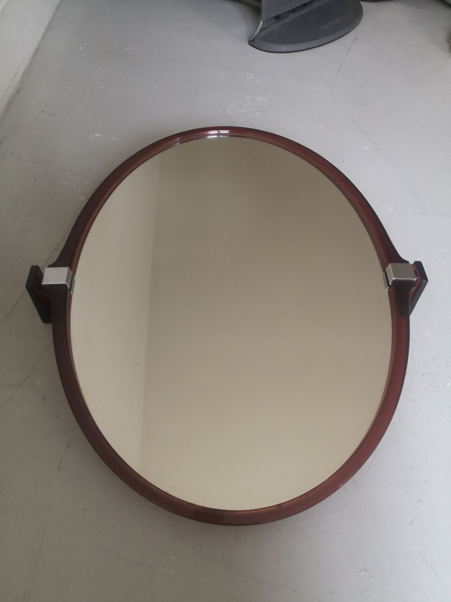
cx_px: 226
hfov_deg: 51.4
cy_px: 301
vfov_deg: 65.3
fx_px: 469
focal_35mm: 27
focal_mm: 3.95
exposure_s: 1/60
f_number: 1.8
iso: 160
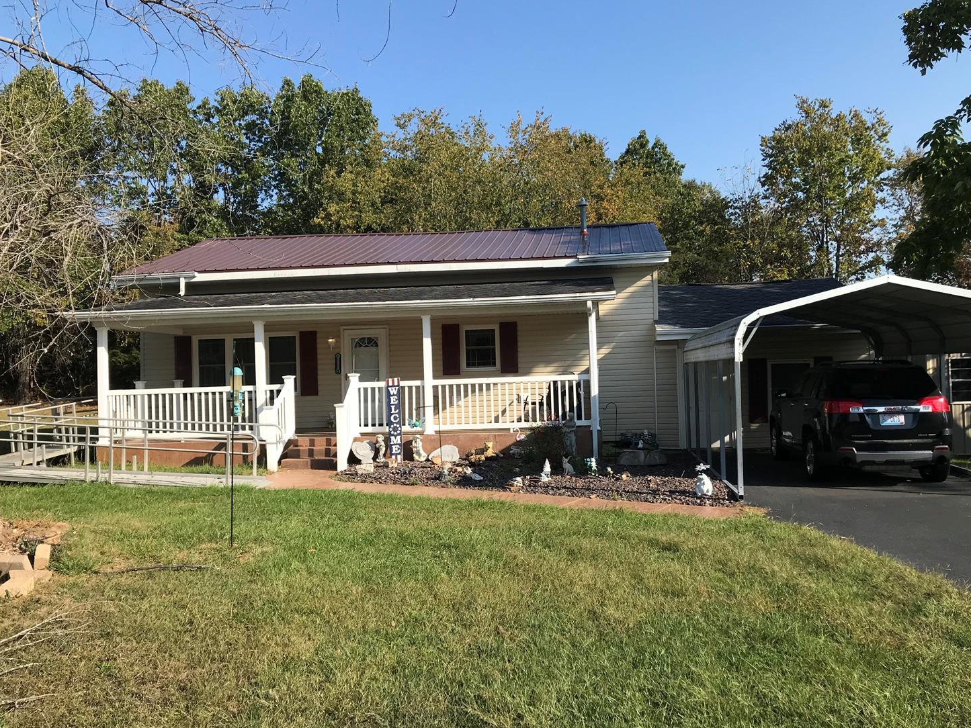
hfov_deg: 58.3
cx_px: 523
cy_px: 373
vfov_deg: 45.4
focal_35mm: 31
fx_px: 870
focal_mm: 3.99
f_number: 1.8
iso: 20
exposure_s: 1/1546
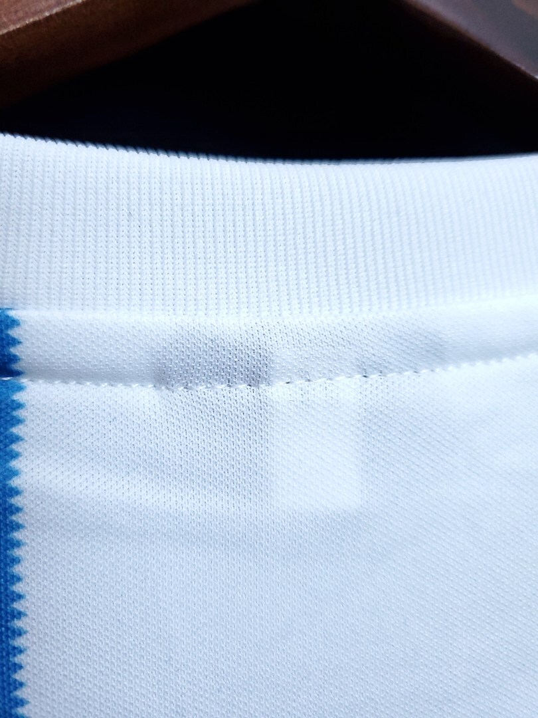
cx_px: 269
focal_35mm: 26
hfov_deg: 53.1
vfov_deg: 67.3
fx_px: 539
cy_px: 359
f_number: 1.5
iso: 200
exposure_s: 1/30
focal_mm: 4.3
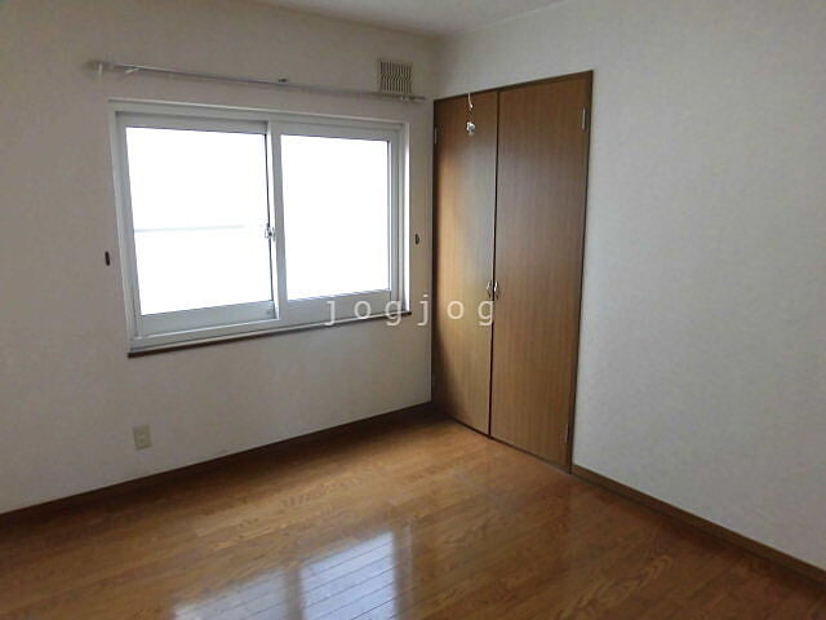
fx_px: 573
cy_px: 310
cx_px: 413
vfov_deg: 56.8
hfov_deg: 71.6
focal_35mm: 24
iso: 200
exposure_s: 1/50
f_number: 3.1
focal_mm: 4.3
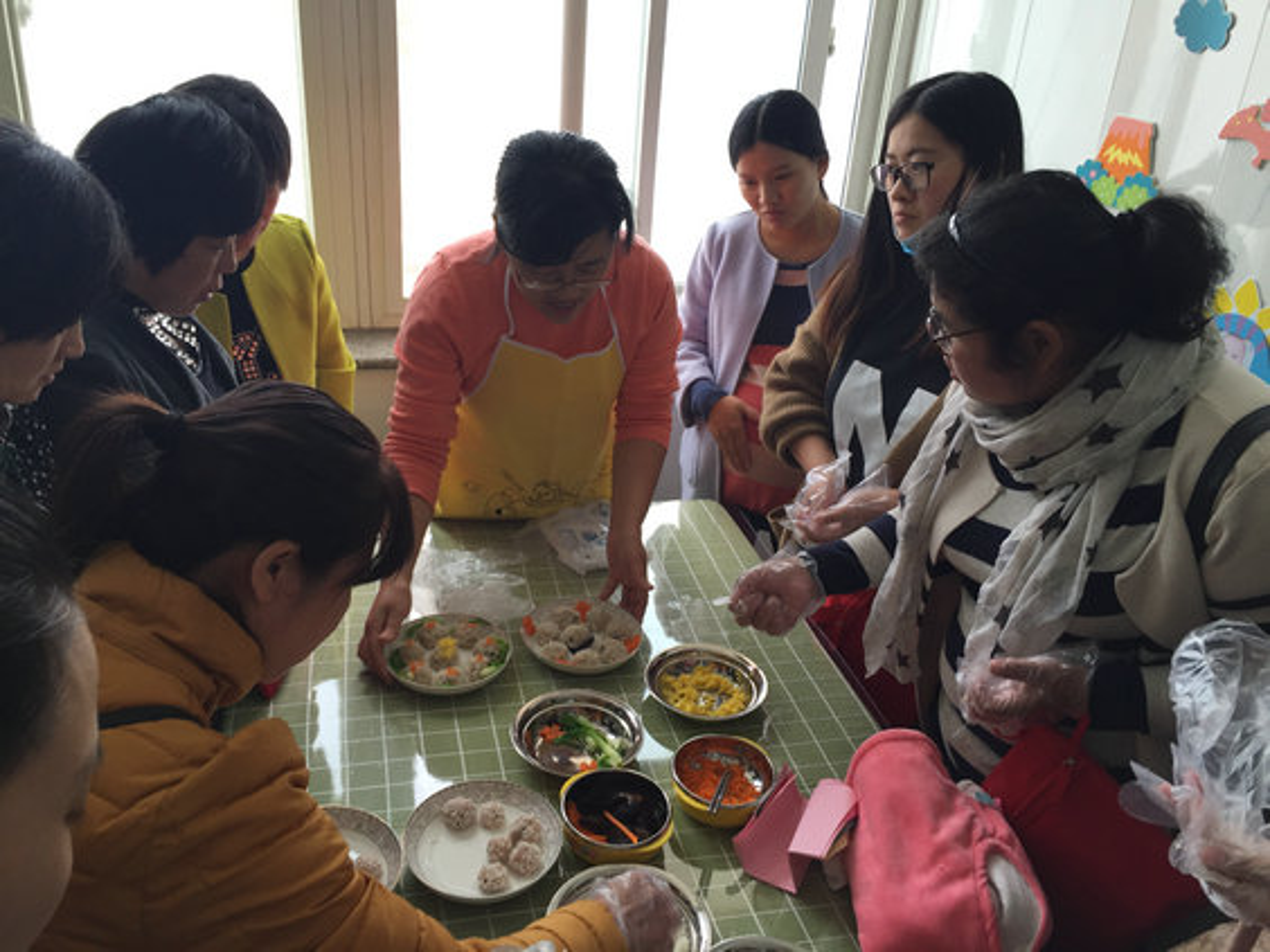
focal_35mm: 29
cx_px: 635
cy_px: 476
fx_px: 1064
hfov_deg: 61.7
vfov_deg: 48.2
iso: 40
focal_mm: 4.15
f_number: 2.2
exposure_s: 1/100
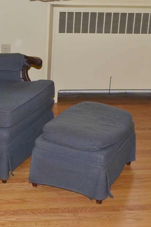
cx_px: 30
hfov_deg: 18.5
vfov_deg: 27.7
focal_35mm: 73
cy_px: 113
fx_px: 460
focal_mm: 32
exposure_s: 1/60
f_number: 8
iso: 500
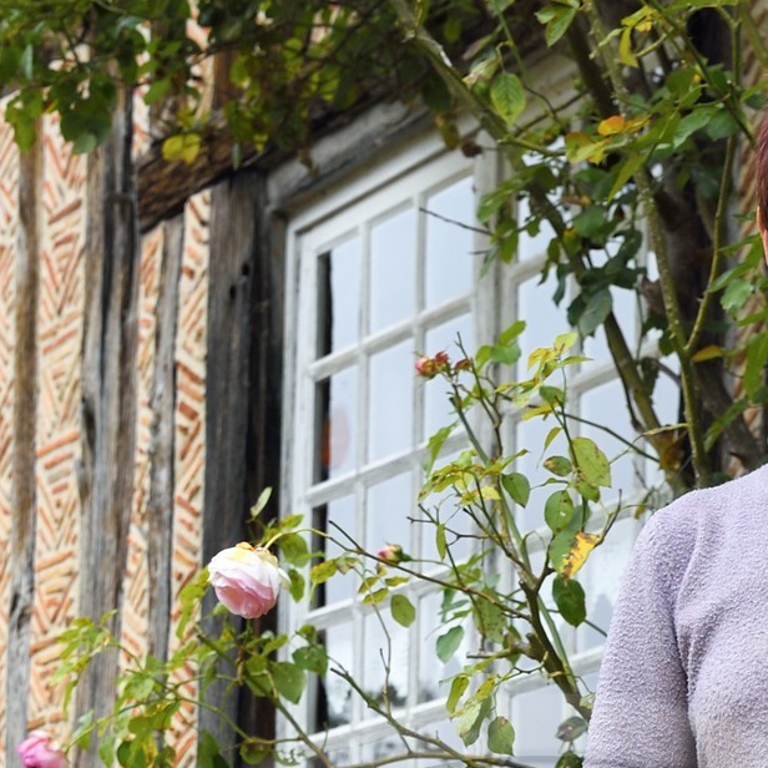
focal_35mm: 159
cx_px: 539
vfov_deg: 10.5
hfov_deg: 11.0
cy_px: 1276
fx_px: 3991
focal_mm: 48
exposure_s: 1/100
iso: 400
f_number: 7.1
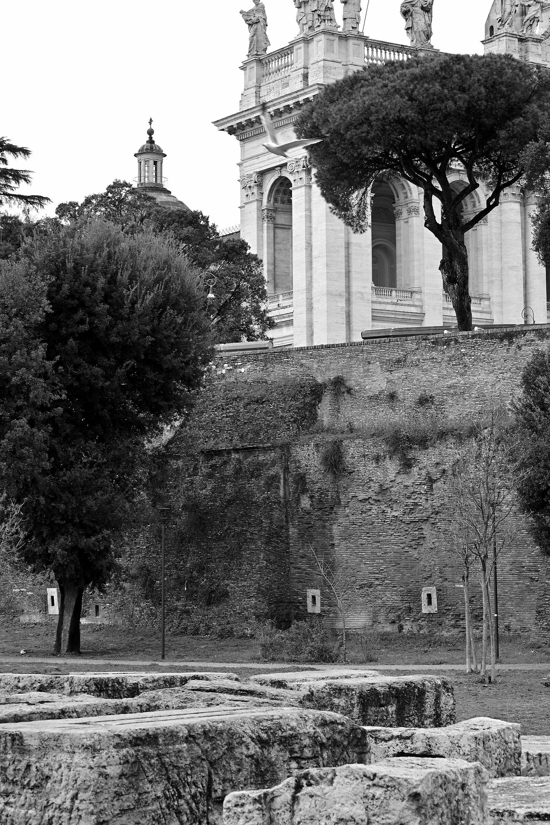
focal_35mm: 82
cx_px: 275
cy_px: 412
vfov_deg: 24.8
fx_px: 1879
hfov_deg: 16.7
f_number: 13
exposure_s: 1/125
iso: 220
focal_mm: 55
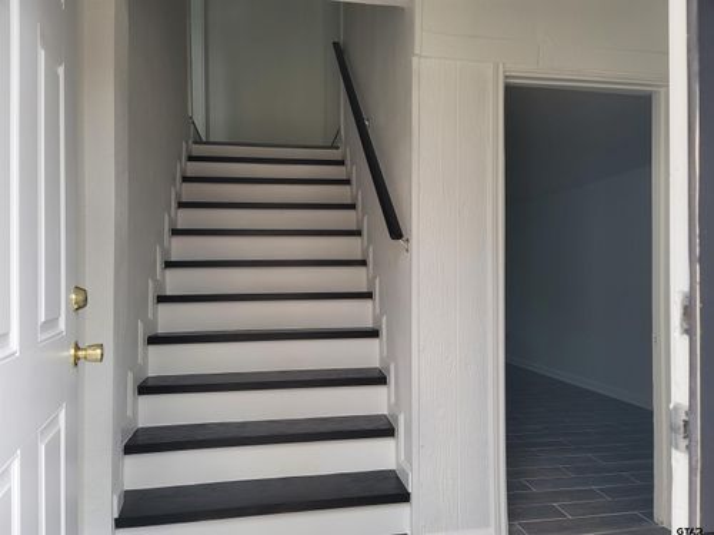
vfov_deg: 54.9
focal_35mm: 25
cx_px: 357
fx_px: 516
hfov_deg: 69.4
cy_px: 268
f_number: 1.8
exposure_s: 1/120
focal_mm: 7
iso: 40
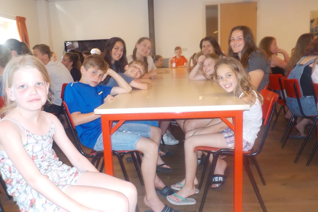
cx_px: 157
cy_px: 99
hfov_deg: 58.7
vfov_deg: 41.1
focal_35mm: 32
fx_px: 283
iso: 250
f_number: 3.3
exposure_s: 1/30
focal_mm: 4.1
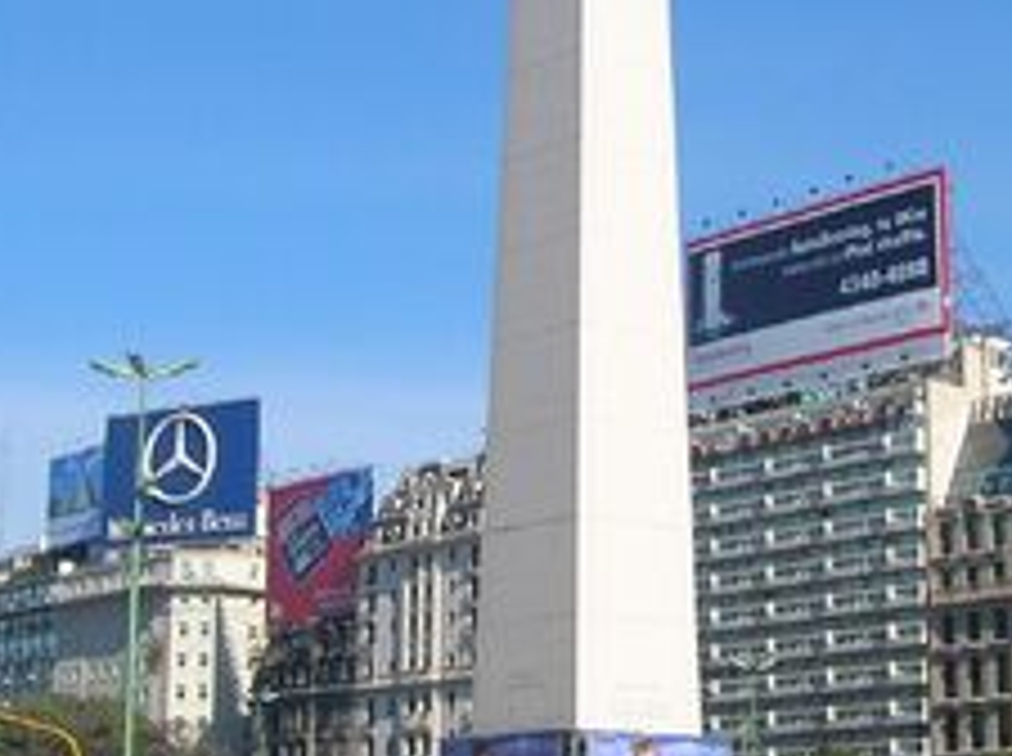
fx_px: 2364
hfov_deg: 24.1
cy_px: 248
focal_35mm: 81
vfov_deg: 18.1
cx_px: 668
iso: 50
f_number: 4.9
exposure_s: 1/434
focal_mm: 5.7
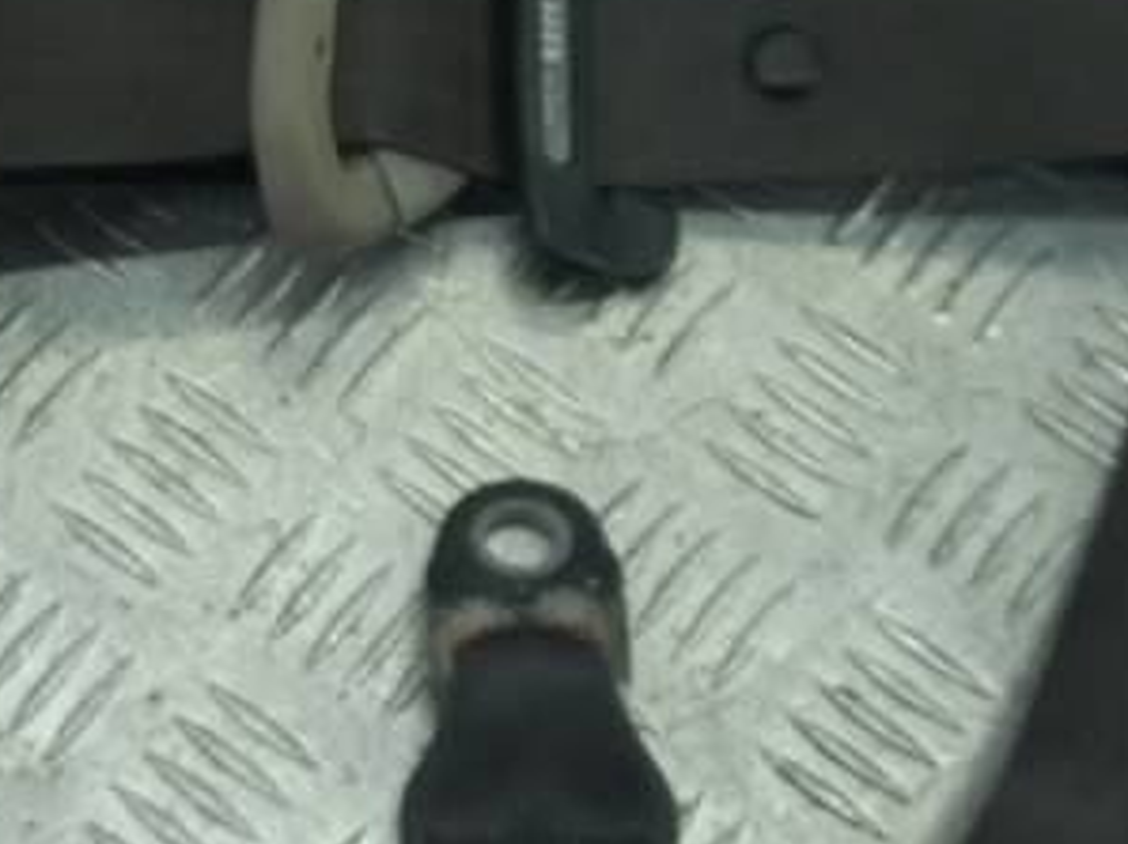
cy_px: 307
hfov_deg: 22.4
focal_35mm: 86
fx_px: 2800
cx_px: 185
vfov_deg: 17.1
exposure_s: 1/50
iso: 50
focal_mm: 4.6
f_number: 1.8
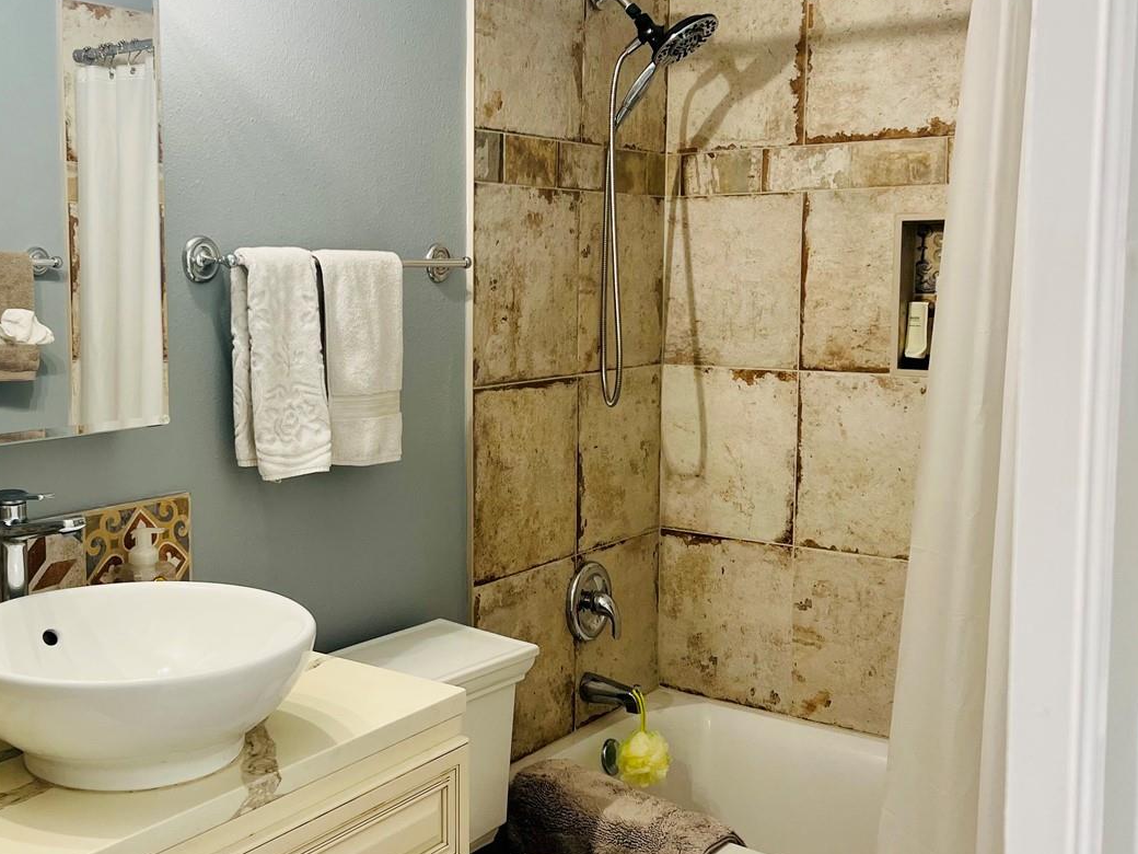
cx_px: 379
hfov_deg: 46.1
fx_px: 1315
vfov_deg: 35.9
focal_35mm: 40
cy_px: 379
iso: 64
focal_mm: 5.7
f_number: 1.5
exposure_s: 1/60
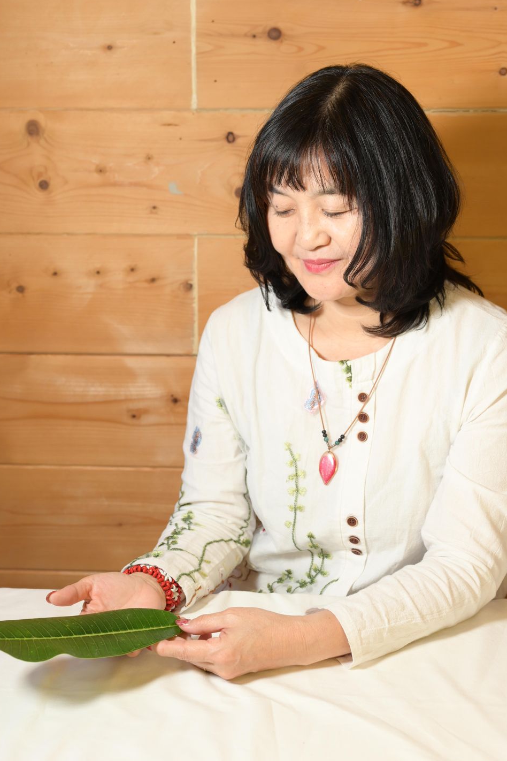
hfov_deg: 25.1
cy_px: 397
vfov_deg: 36.9
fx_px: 1141
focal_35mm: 54
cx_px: 250
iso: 1000
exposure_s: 1/80
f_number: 5.6
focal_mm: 50
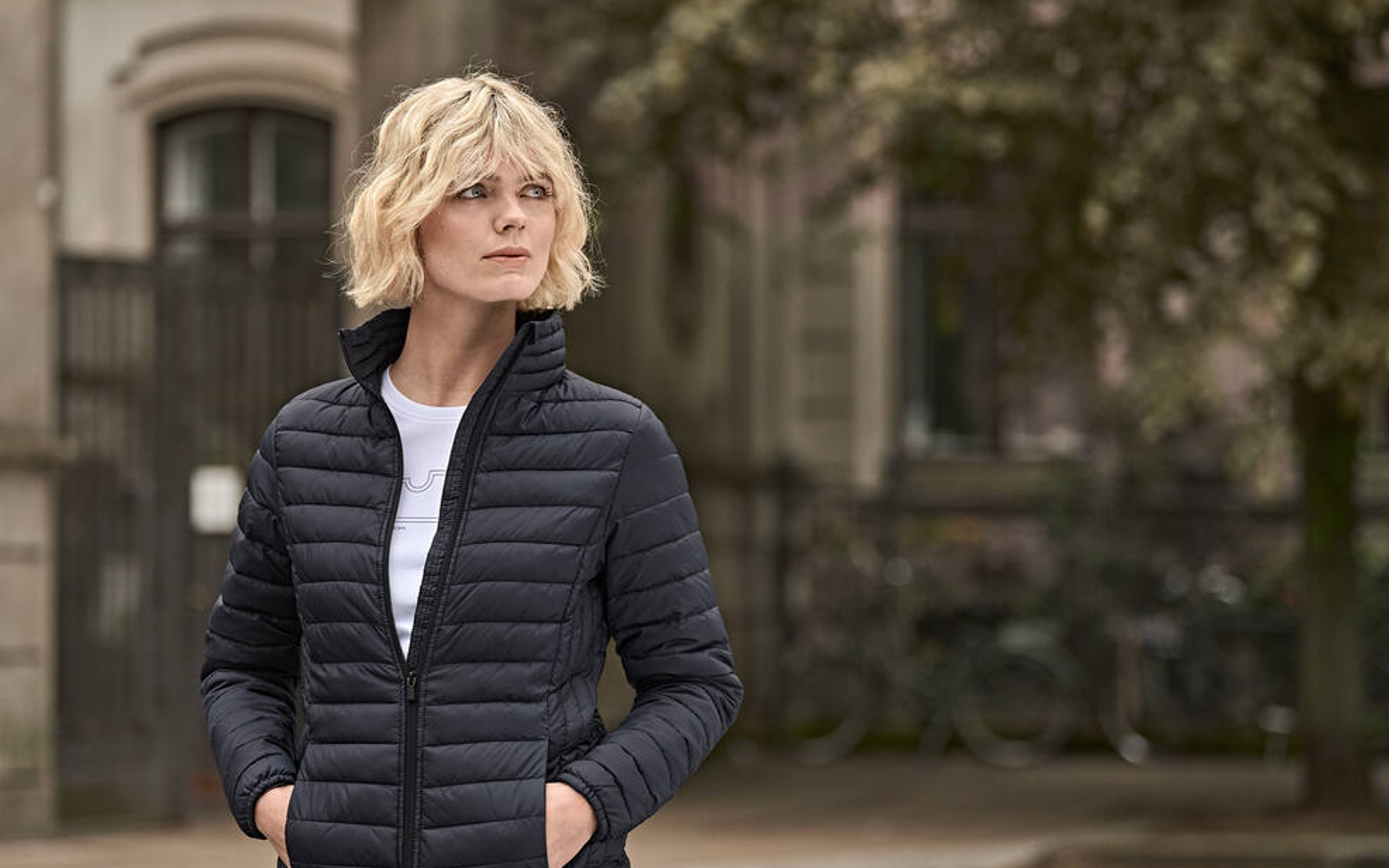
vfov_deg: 11.3
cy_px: 490
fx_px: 4391
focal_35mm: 116
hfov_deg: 18.0
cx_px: 685
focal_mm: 102
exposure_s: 1/1600
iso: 800
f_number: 2.8
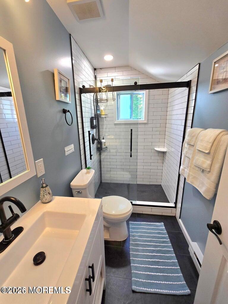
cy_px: 152
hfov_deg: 89.9
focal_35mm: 13
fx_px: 114
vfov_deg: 106.2
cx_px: 114
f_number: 2.2
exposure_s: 1/60.2
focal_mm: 2.2
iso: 100
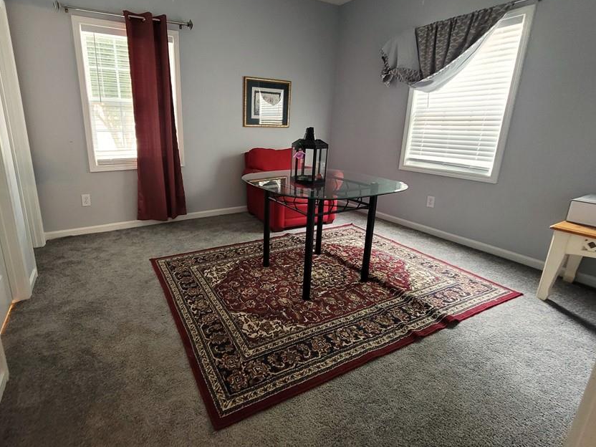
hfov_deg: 93.8
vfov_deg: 78.0
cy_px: 208
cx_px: 252
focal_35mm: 16
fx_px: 275
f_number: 2.2
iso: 400
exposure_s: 1/30
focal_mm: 2.2
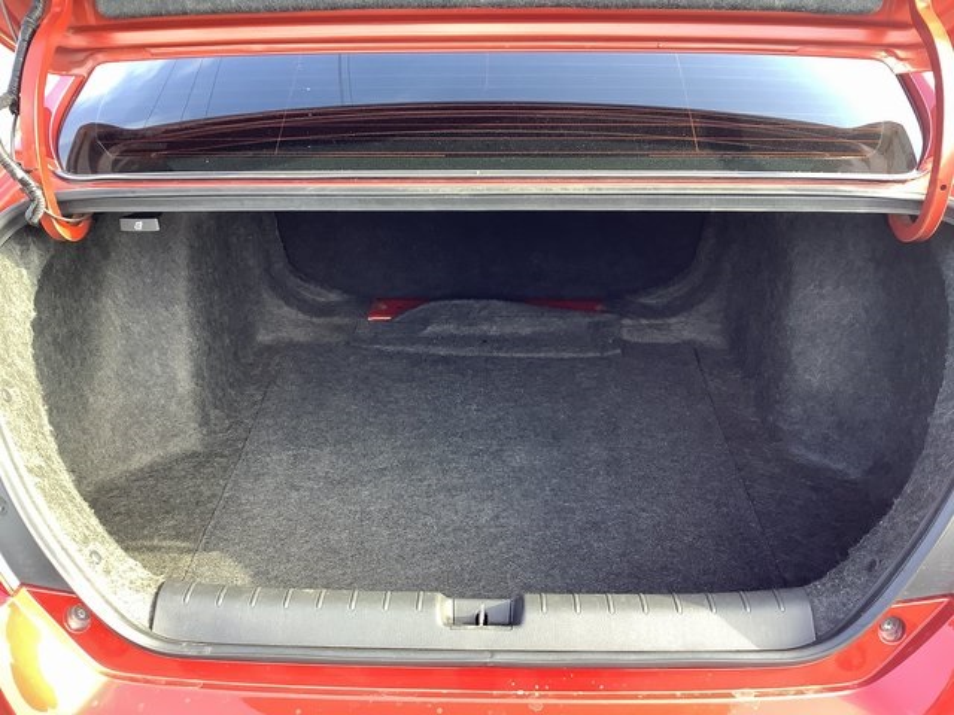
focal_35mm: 31
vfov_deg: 45.4
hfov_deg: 58.4
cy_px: 358
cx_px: 477
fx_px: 854
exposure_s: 1/120
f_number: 2.4
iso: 80
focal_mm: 3.3
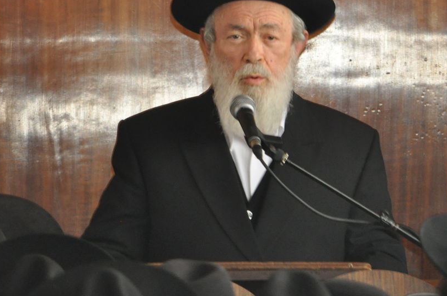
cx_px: 283
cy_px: 77
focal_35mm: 700
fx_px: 8676
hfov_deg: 3.0
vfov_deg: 2.0
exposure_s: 1/30
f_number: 5.6
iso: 1600
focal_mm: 270
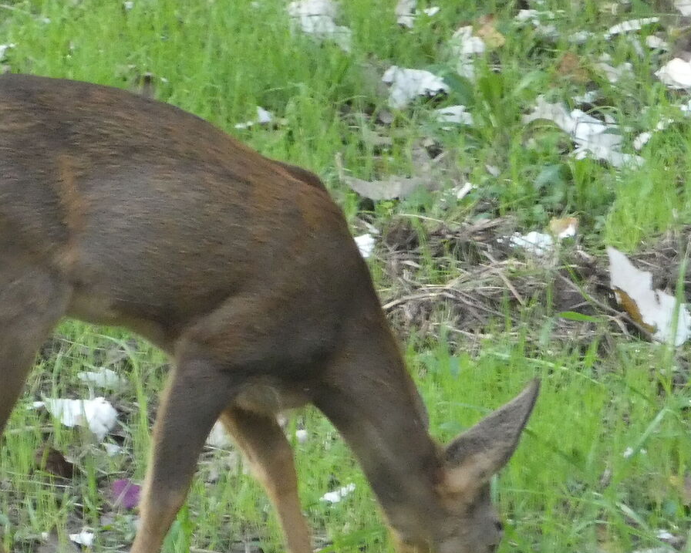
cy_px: 336
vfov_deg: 1.0
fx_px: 30271
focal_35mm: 1480
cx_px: 246
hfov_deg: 1.3
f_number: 5.6
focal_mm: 101.4
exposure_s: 1/100
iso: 800
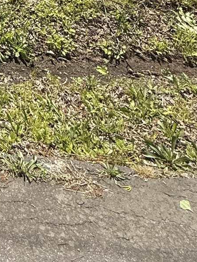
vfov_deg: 24.6
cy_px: -159
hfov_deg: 22.6
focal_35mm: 54
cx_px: -90
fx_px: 410
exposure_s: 1/1961
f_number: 2.2
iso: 80
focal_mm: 2.22
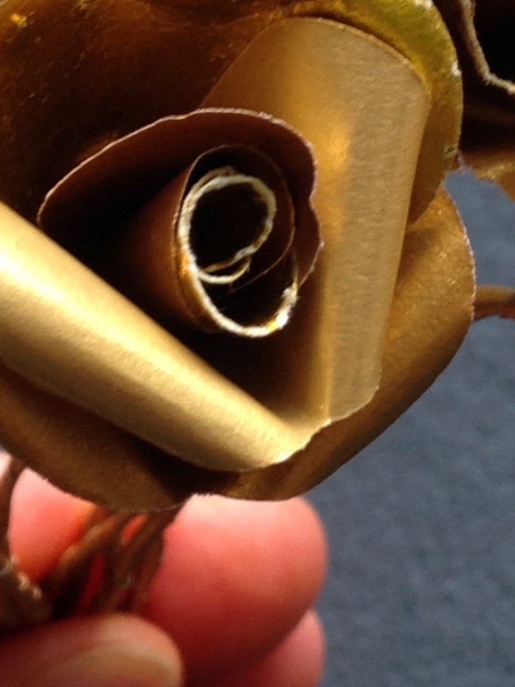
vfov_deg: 13.5
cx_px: 269
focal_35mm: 145
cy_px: 138
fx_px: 2877
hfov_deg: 10.2
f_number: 2.4
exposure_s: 1/30
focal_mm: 4.12
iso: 50
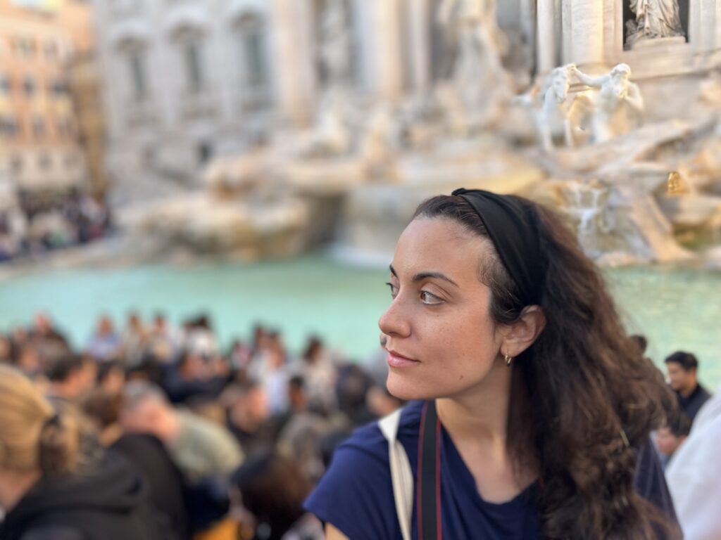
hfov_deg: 67.3
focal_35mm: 26
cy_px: 270
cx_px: 360
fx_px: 542
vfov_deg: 53.1
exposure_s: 1/263
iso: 40
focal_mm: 5.1
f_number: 1.6
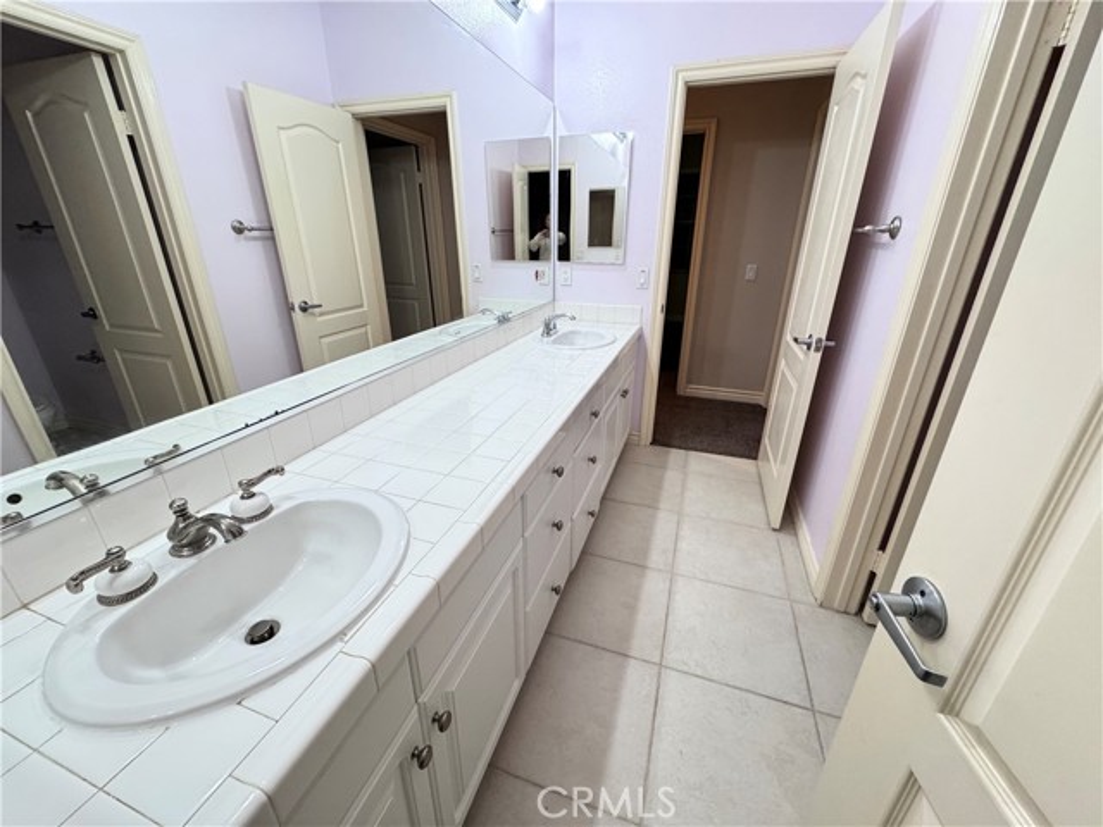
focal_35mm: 14
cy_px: 414
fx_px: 446
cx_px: 552
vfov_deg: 85.7
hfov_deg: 102.1
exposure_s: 1/120
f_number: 2.2
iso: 320
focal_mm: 2.22
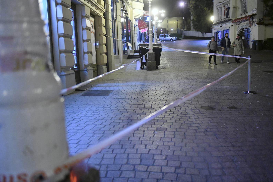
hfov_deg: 53.1
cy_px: 89
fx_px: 273
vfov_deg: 36.9
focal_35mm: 36
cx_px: 139
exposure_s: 1/160
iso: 5000
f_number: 2.8
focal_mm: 35
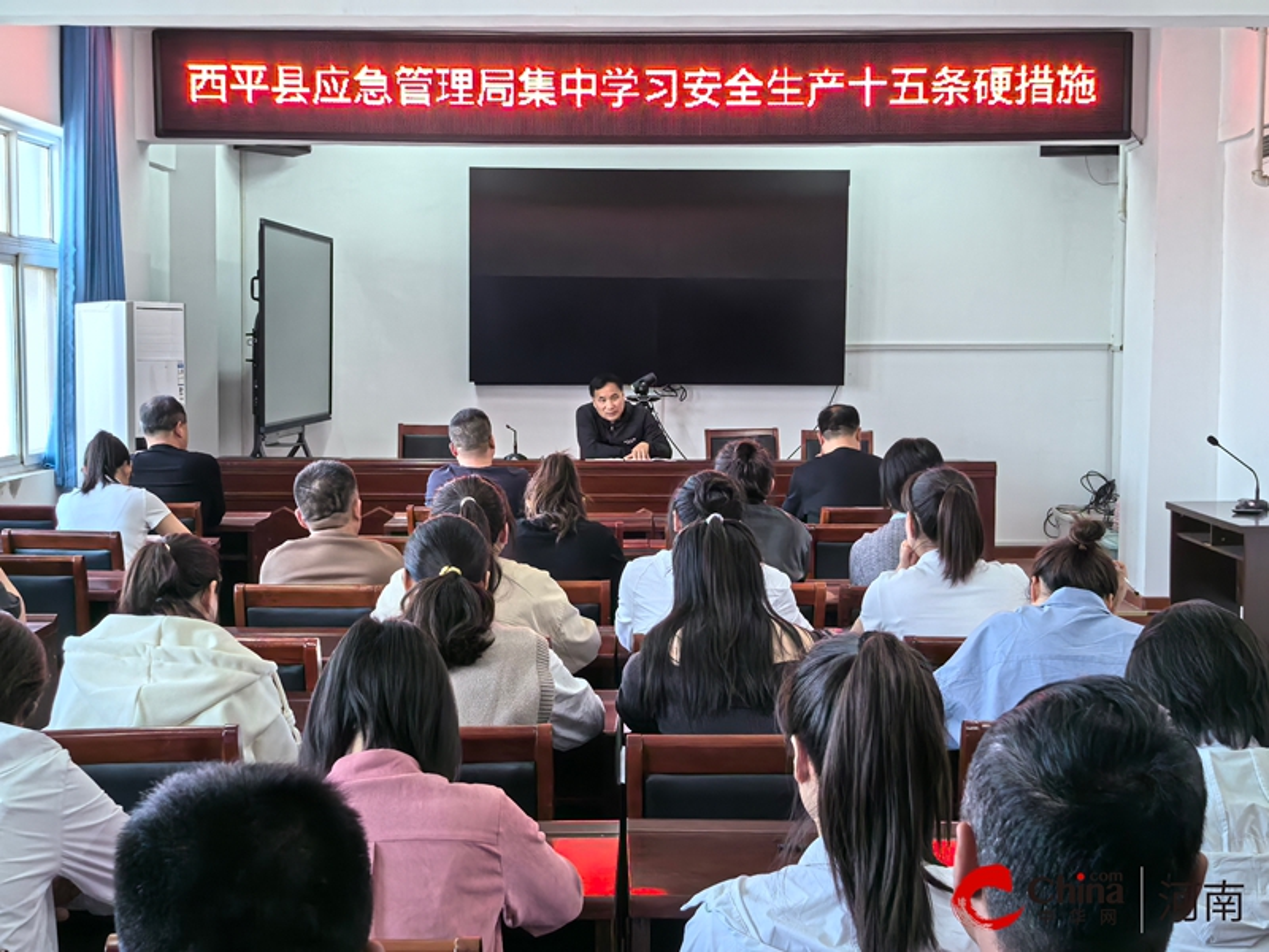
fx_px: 1833
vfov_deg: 29.1
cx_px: 634
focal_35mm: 50
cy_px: 476
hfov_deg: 38.2
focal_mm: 5.75
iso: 50
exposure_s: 1/126
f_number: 2
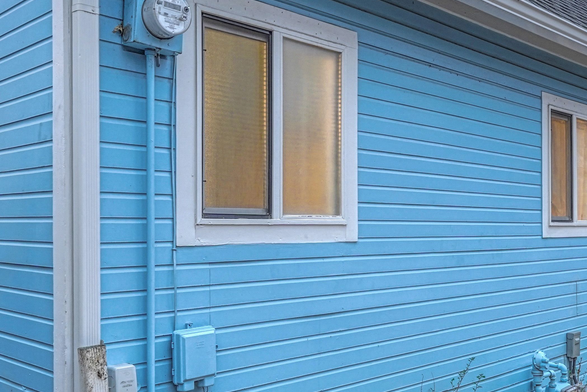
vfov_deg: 33.3
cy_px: 226
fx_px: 652
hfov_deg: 48.0
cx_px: 365
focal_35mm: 40
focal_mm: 14
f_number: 8
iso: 800
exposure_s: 1/400
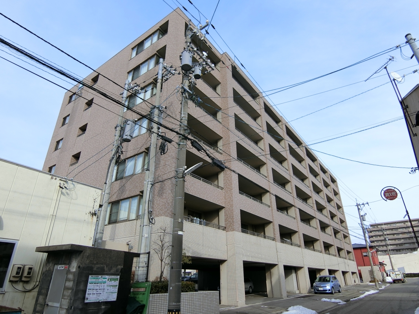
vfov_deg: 63.4
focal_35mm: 21
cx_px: 210
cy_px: 157
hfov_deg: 79.0
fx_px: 254
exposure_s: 1/160
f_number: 7.2
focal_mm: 4.6
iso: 80
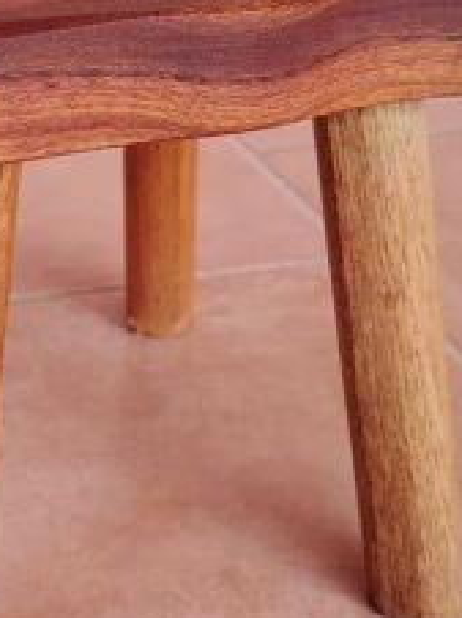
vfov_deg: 28.5
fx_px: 1212
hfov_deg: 21.3
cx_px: 93
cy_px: 241
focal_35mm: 68
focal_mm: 5.25
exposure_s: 1/100
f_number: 1.75
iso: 209
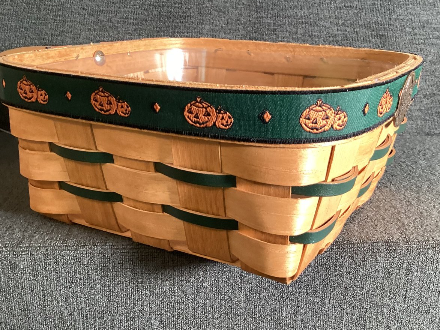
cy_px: 172
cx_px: 224
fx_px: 508
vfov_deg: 36.0
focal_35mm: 40
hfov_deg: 46.8
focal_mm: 3.3
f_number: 2.4
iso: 250
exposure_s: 1/60
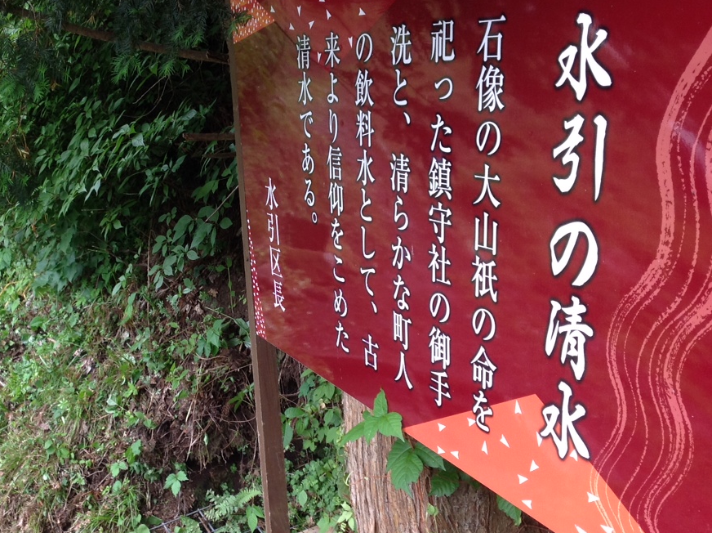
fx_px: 1068
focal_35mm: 52
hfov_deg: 36.2
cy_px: 294
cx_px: 199
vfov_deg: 28.0
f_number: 2.4
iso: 64
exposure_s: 1/60
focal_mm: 4.28
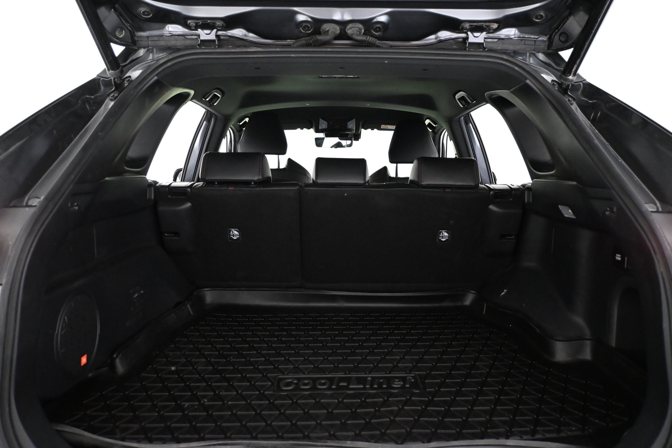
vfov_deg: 44.6
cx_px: 336
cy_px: 224
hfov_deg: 63.2
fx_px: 546
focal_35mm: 29
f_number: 3.8
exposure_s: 1/60
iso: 4000
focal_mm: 19.5
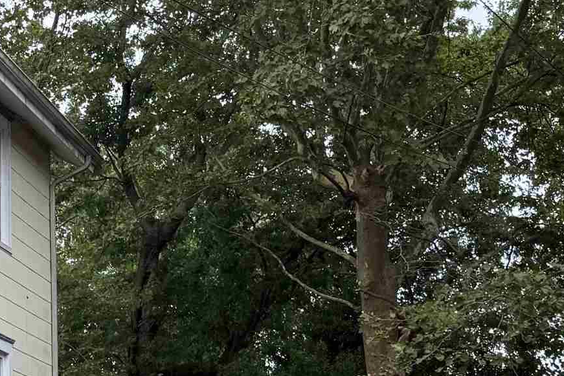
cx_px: -102
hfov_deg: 21.5
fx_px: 1379
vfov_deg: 15.2
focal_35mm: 88
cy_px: 393
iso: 100
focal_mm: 6.76
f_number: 1.78
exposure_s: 1/840
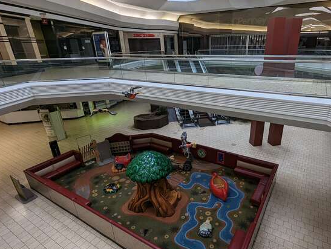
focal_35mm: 19
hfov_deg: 83.7
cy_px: 129
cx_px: 196
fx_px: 182
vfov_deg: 68.8
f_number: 2.2
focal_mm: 1.95
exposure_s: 1/40
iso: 50
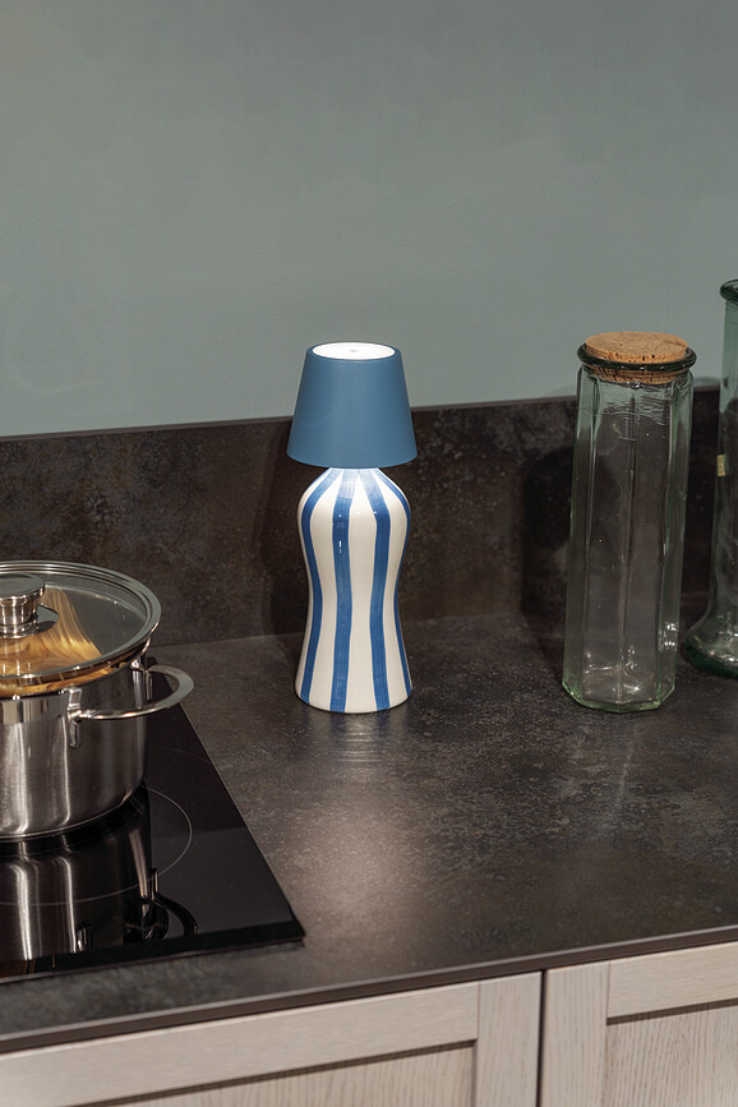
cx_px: 369
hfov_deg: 21.1
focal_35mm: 64
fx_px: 1977
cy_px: 554
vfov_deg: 31.3
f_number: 3.2
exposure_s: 1/40
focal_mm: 64.3
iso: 100
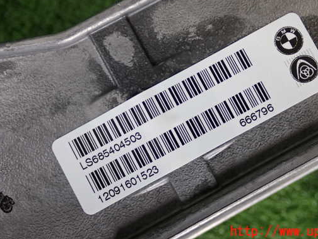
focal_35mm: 56
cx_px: 184
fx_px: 514
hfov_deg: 34.3
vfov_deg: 26.1
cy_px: 97
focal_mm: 8.4
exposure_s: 1/50
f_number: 3.1
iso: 200
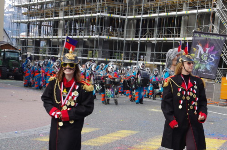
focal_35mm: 82
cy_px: 75
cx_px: 114
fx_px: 519
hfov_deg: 24.7
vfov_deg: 16.5
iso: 200
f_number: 11
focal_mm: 55
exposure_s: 1/100
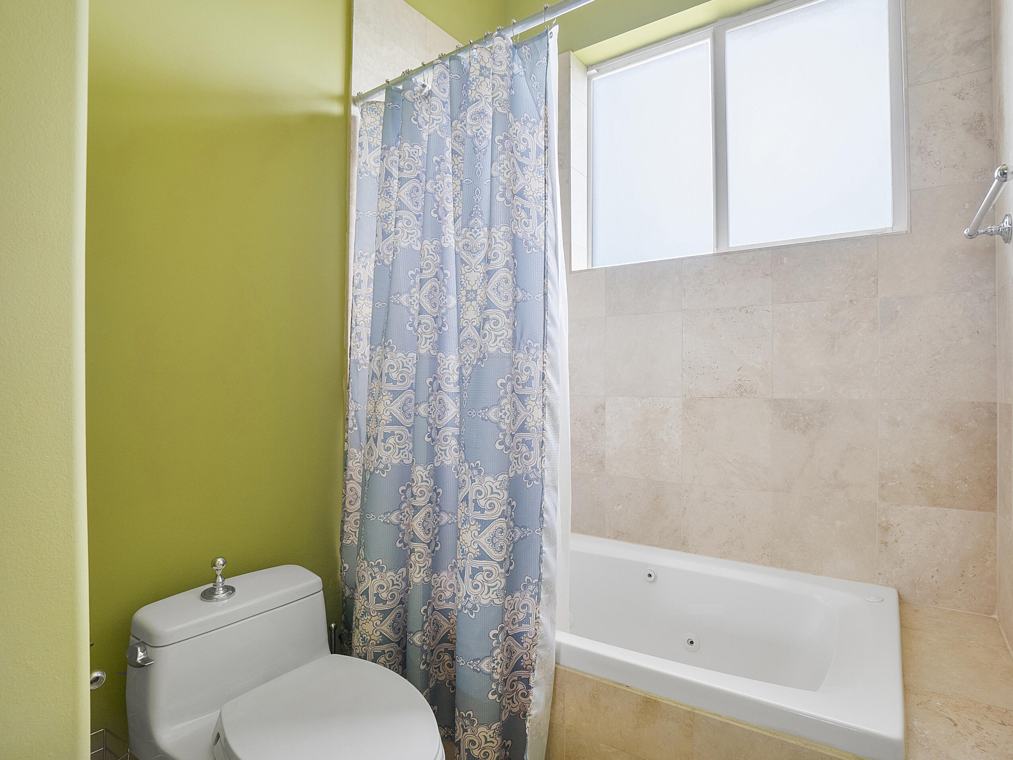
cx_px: 568
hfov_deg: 90.6
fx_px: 498
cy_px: 388
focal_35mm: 17
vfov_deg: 74.7
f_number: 7.1
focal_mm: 10
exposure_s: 1/200
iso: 320
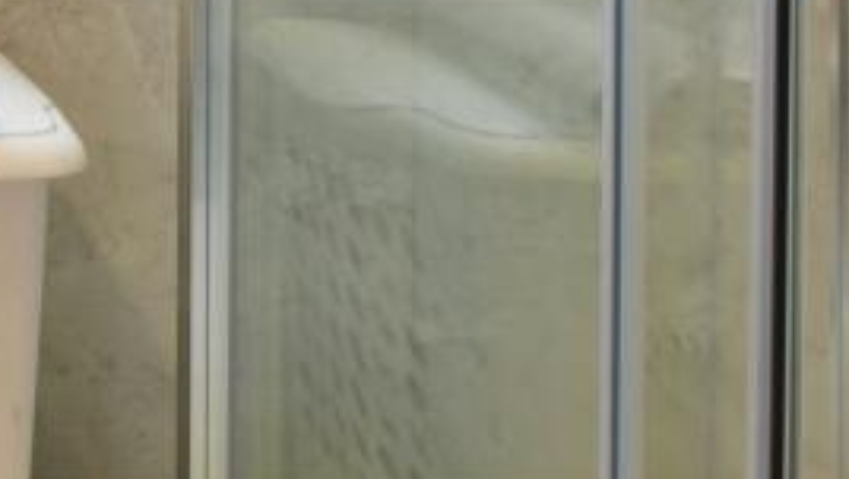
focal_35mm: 68
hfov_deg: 23.3
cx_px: -501
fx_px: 1531
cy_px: -281
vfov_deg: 16.0
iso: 800
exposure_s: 1/20
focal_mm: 17
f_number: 8
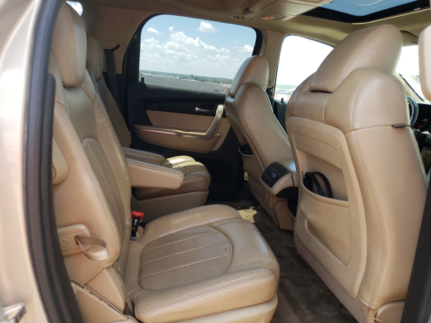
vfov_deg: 53.1
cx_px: 216
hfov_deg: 67.3
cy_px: 162
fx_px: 324
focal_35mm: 26
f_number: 1.5
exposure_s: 1/435
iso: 50
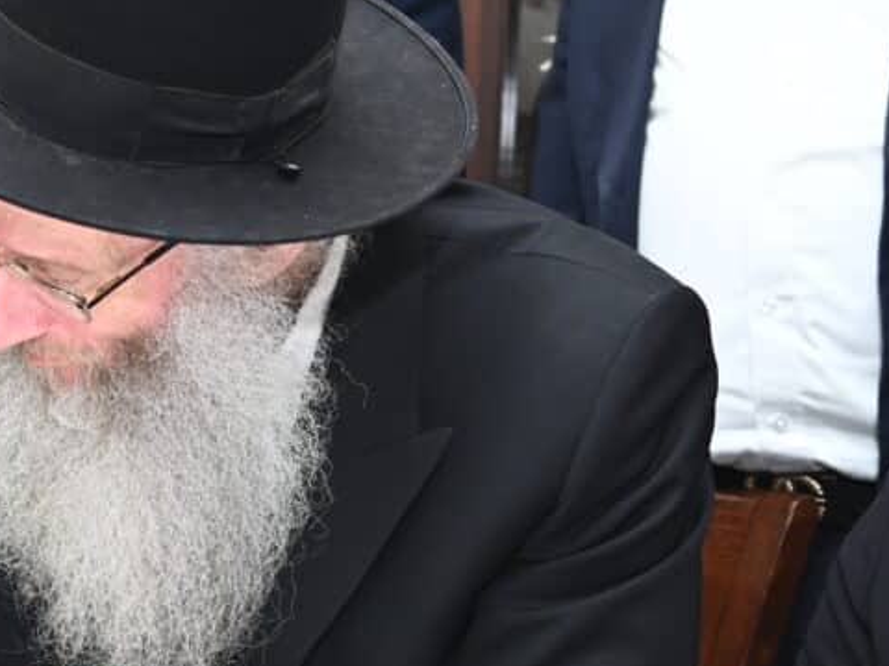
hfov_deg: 22.8
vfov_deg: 18.0
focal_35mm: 82
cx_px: -22
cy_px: 289
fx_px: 2106
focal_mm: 40
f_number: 5.6
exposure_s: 1/100
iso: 1250
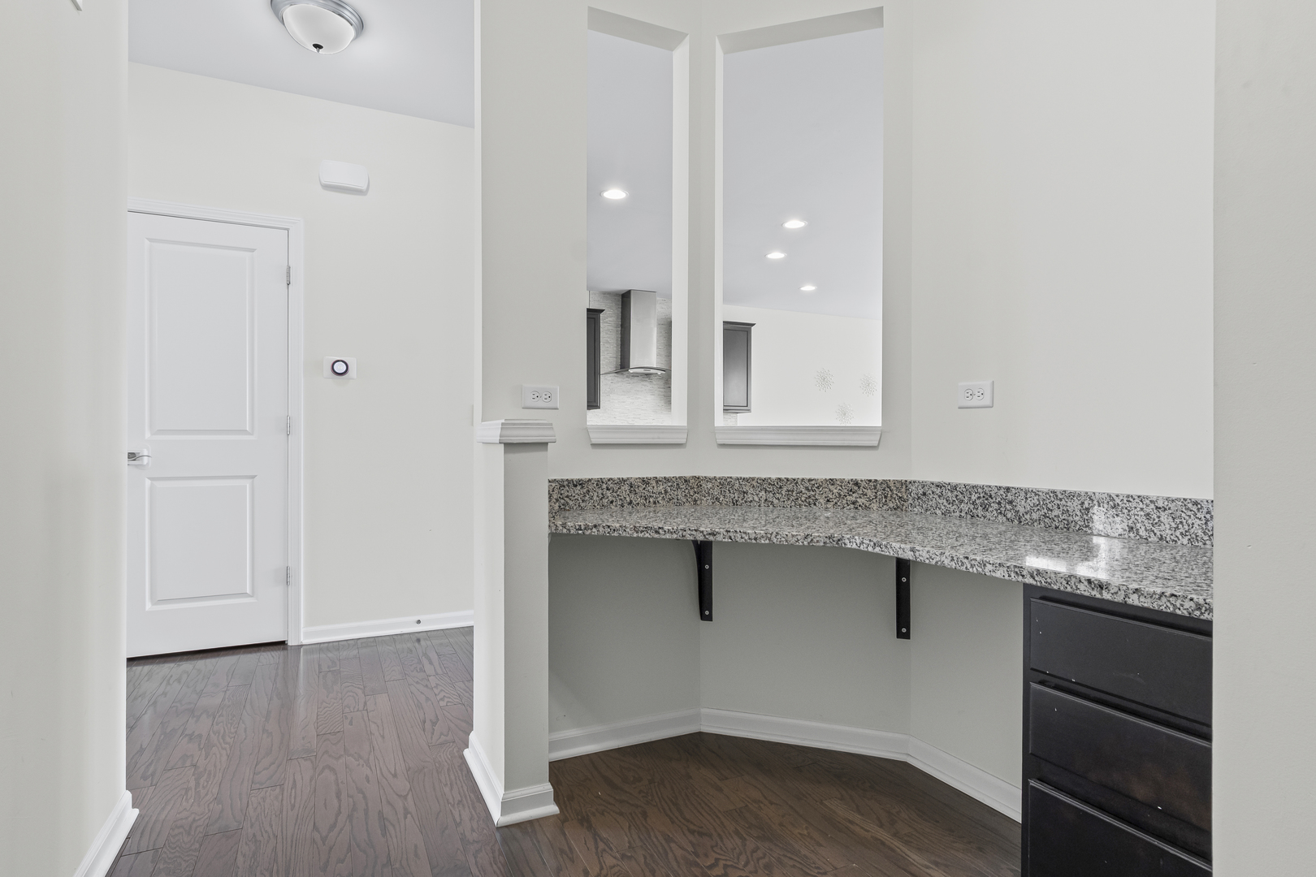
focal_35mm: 18
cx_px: 658
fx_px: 658
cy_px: 438
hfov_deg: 90.0
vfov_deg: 67.4
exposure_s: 1/6
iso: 320
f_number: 8
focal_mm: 12
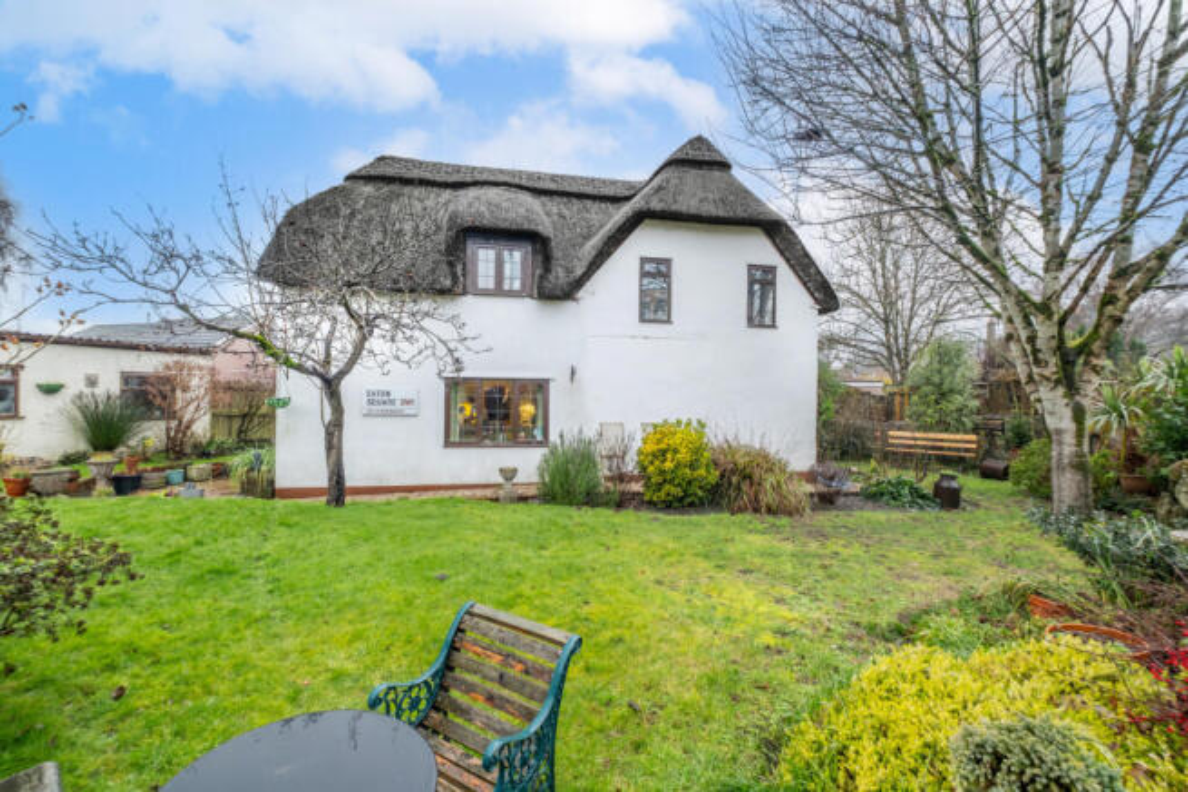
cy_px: 396
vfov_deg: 77.4
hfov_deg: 100.4
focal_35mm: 15
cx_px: 594
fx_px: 495
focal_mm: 10
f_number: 8
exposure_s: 1/60
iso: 400
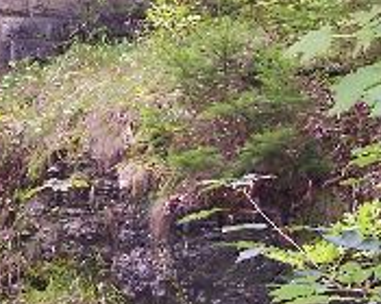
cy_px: -59
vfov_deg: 14.0
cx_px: 11
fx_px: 1207
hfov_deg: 17.6
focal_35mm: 107
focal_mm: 5.6
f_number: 2.7
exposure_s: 1/90
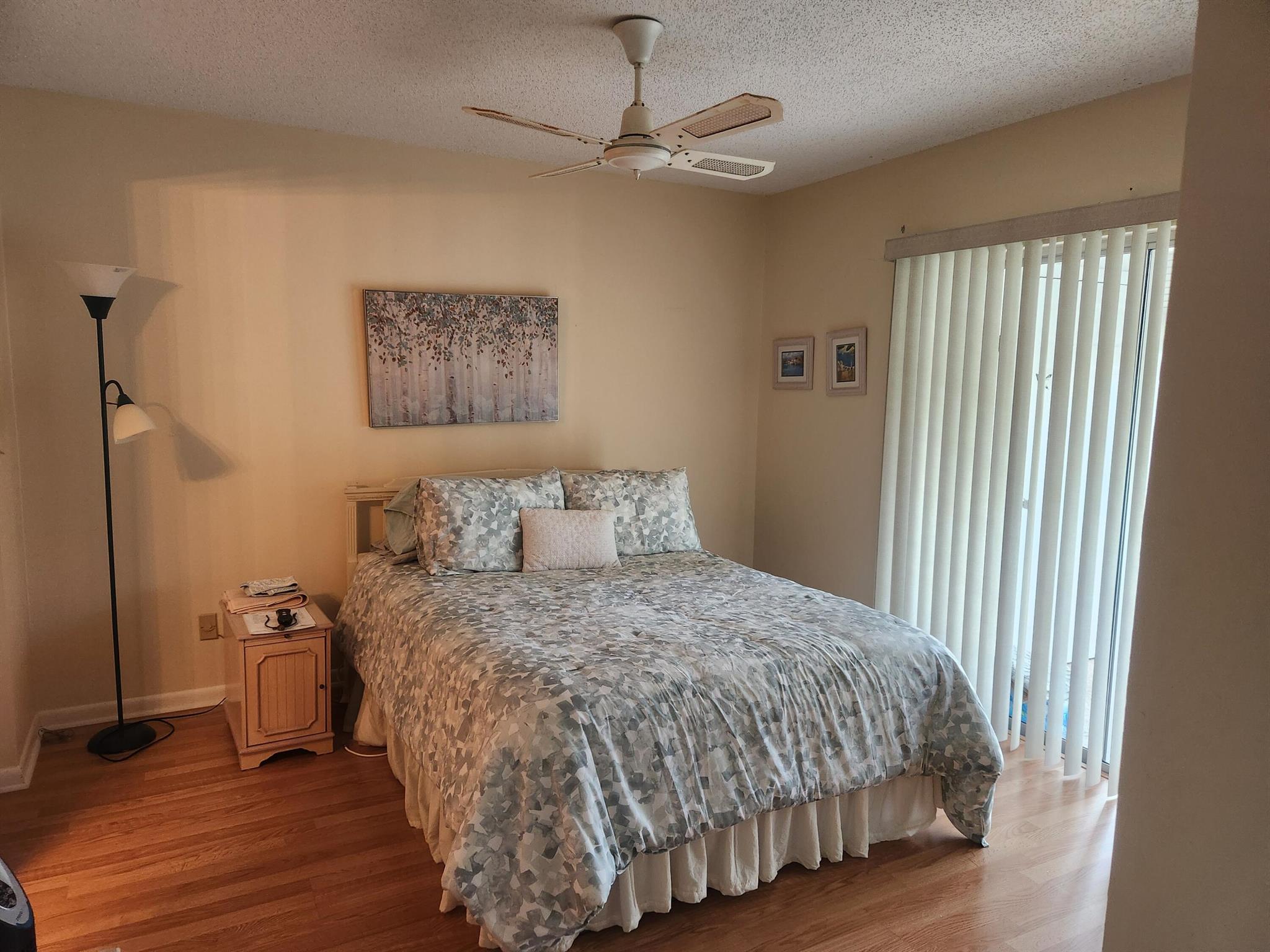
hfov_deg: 73.9
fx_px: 844
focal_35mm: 23
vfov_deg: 58.9
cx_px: 635
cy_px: 476
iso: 400
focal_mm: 5.4
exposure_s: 1/120
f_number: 1.8
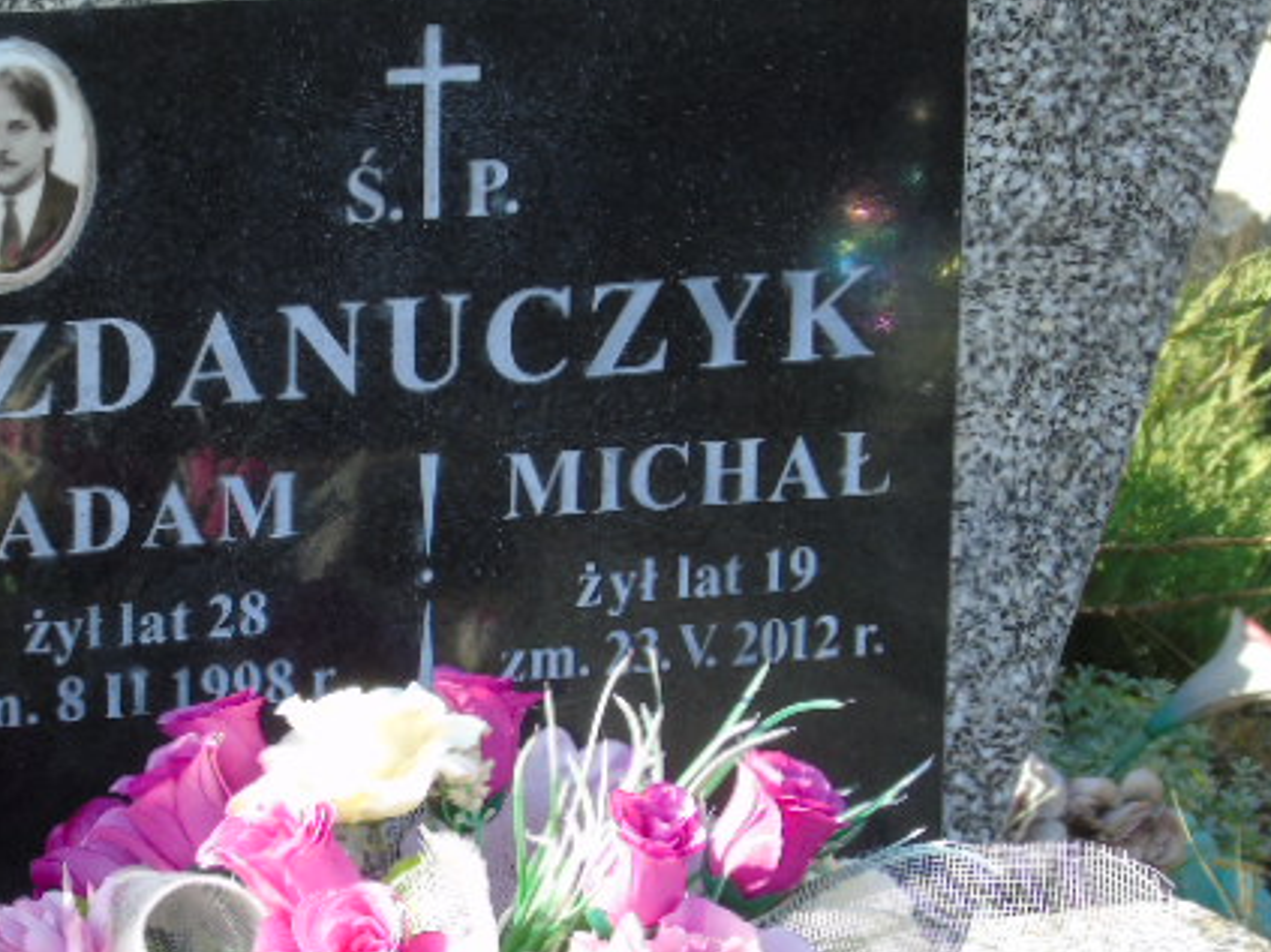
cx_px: 514
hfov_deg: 9.2
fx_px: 7892
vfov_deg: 6.9
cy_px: 529
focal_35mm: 215
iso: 100
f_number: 4.7
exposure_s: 1/125
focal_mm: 25
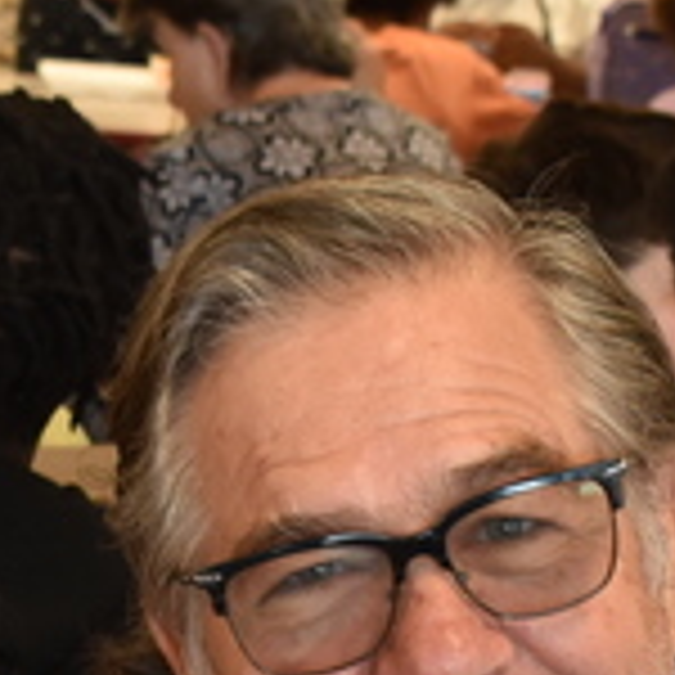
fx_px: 4501
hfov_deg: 8.6
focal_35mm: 204
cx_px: 126
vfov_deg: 8.5
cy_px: 860
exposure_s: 1/50
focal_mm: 30
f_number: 7.1
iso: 640
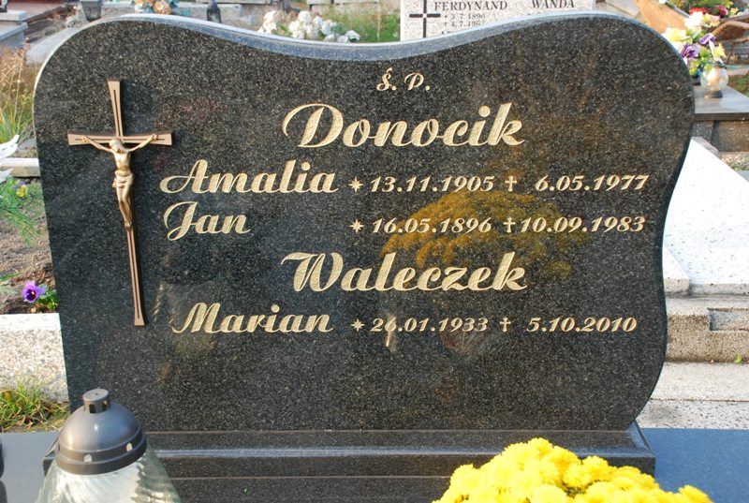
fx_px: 1001
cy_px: 252
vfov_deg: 28.2
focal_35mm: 48
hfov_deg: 41.0
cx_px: 374
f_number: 8
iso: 500
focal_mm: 32
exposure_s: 1/80
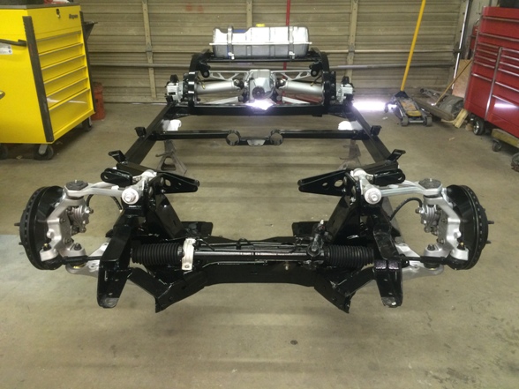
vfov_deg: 48.2
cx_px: 260
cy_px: 194
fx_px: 435
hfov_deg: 61.7
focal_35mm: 29
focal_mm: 4.15
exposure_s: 1/16
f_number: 2.2
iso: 200
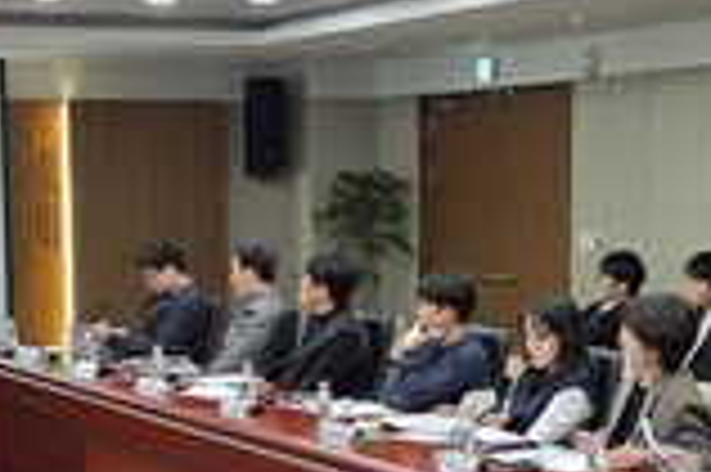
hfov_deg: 22.3
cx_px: 212
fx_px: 1795
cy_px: 423
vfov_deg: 14.8
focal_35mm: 91
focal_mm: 6.3
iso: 200
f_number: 1.7
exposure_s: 1/120
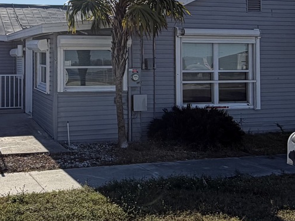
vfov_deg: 25.8
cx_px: 78
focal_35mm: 56
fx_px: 477
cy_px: 52
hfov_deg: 33.7
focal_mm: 2.22
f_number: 2.2
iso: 20
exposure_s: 1/1145
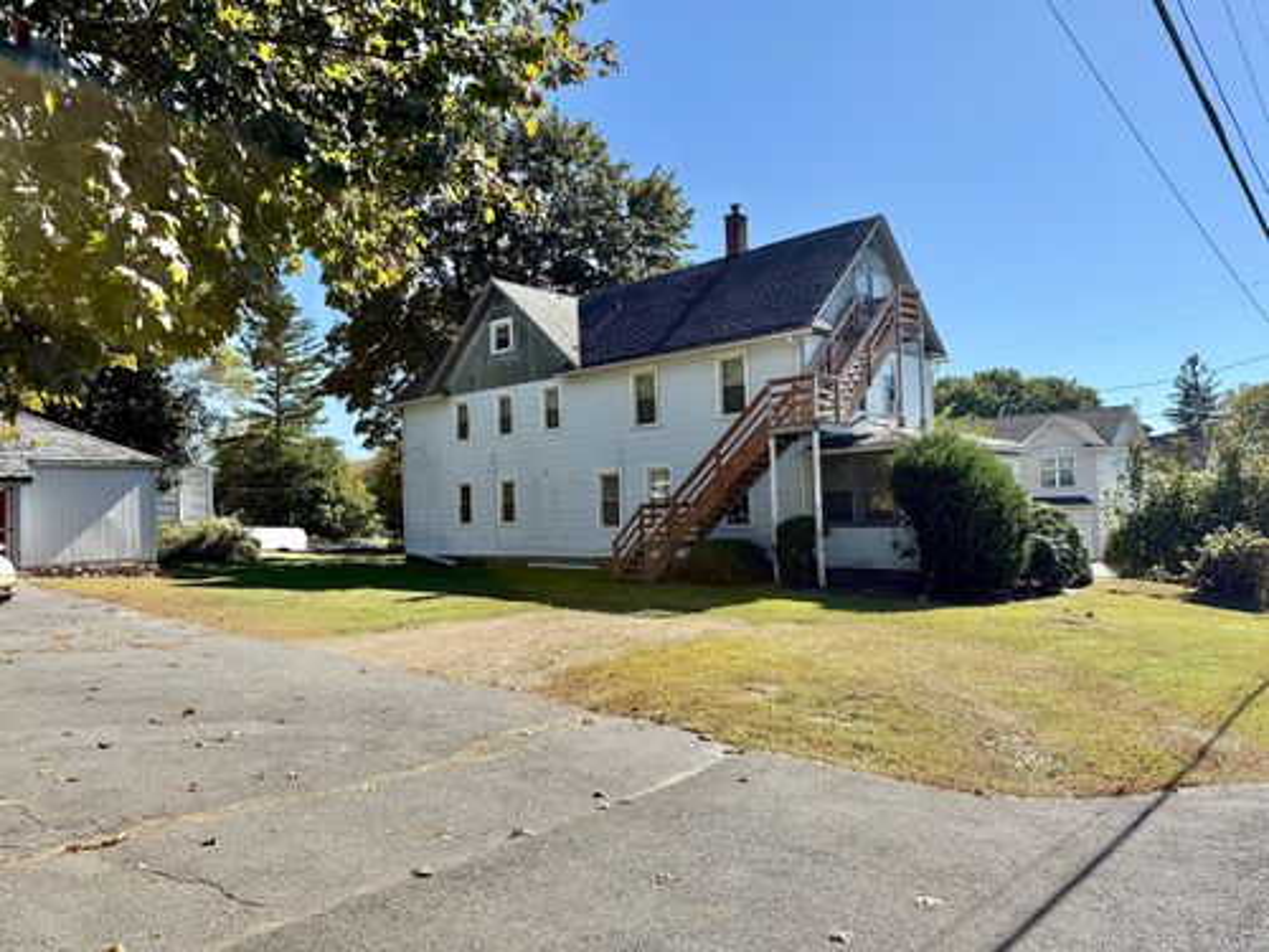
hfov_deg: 71.6
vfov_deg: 56.8
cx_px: 634
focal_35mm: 24
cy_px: 476
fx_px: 880
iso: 80
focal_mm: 6.76
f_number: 1.78
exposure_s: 1/3759
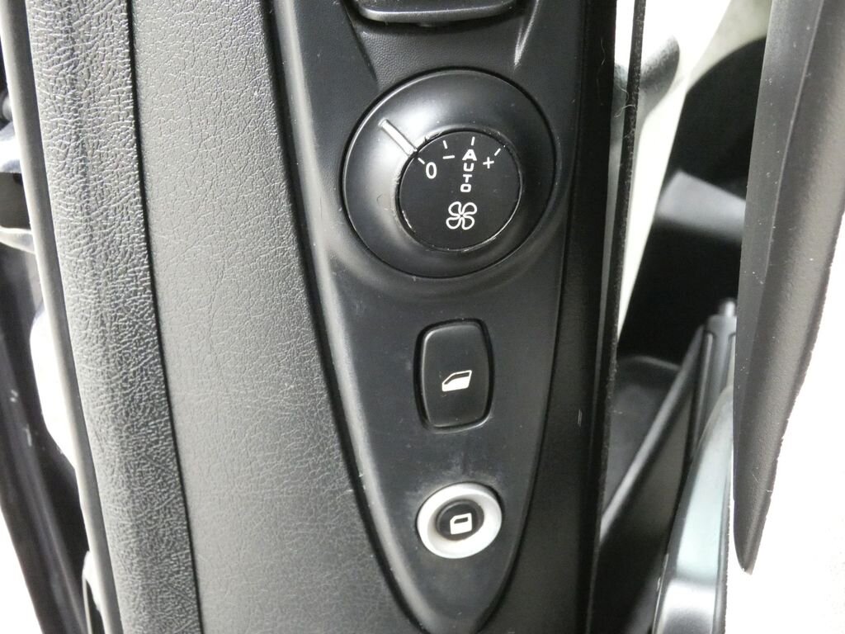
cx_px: 422
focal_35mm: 46
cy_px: 317
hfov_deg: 41.2
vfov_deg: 31.5
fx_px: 1123
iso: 1600
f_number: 5.6
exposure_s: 1/50
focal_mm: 8.2
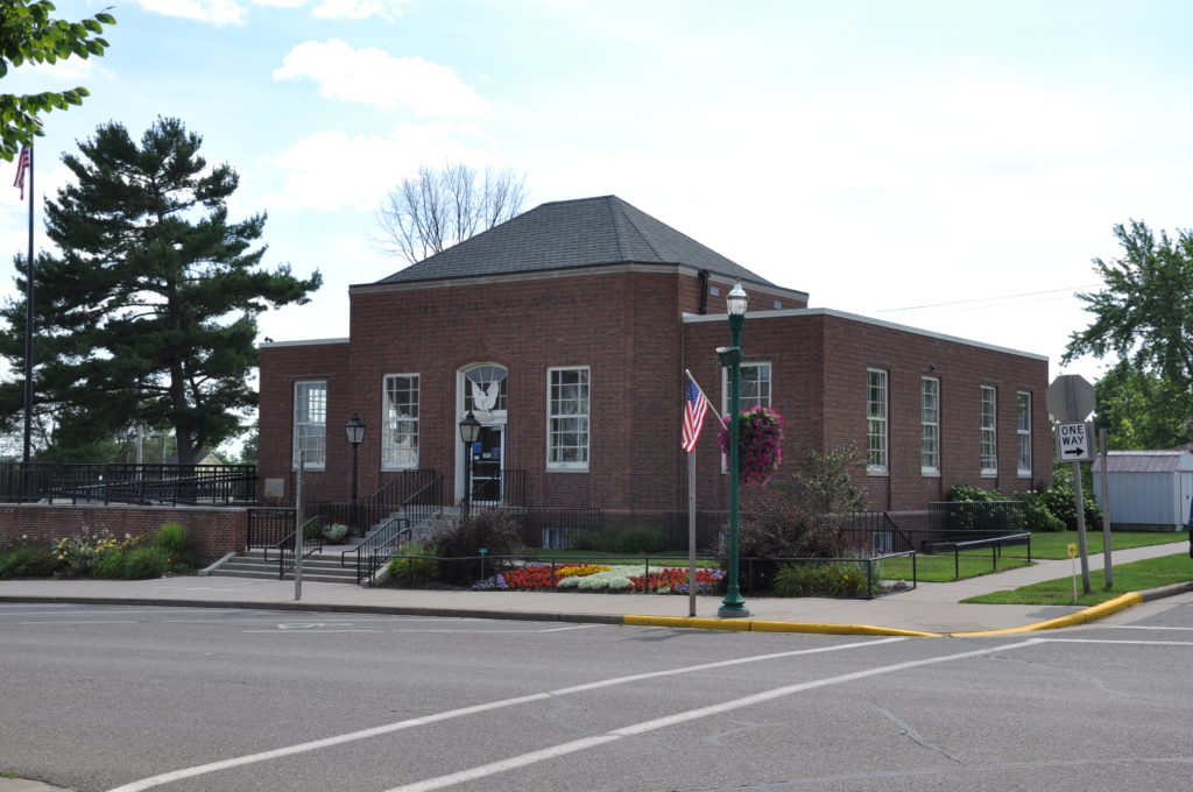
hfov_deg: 43.7
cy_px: 396
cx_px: 596
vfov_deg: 29.8
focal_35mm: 45
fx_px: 1489
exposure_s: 1/250
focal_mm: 30
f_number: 8
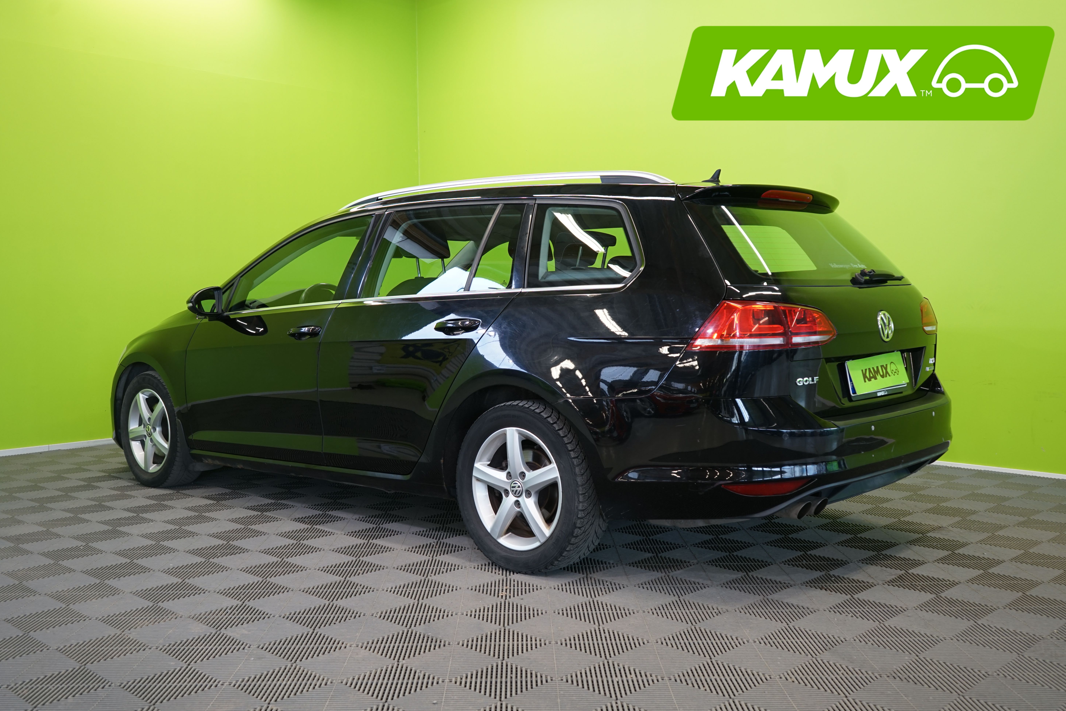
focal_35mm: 34
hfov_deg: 55.8
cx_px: 534
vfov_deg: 38.9
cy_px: 357
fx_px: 1007
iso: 500
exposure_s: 1/30
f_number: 5.6
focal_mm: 33
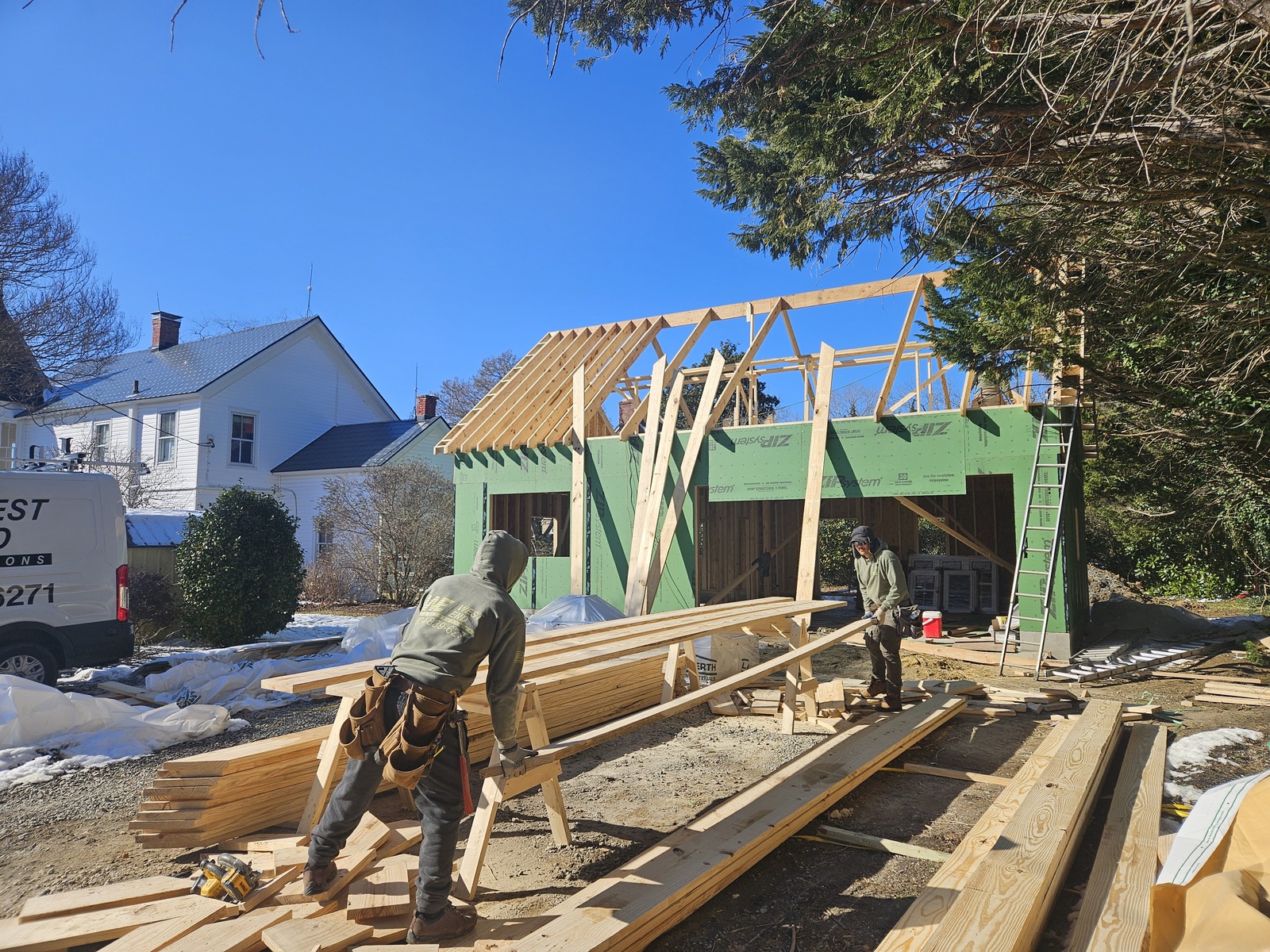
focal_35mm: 23
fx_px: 844
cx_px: 635
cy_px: 476
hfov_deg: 73.9
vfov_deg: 58.9
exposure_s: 1/1910
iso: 25
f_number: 1.8
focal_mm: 5.4
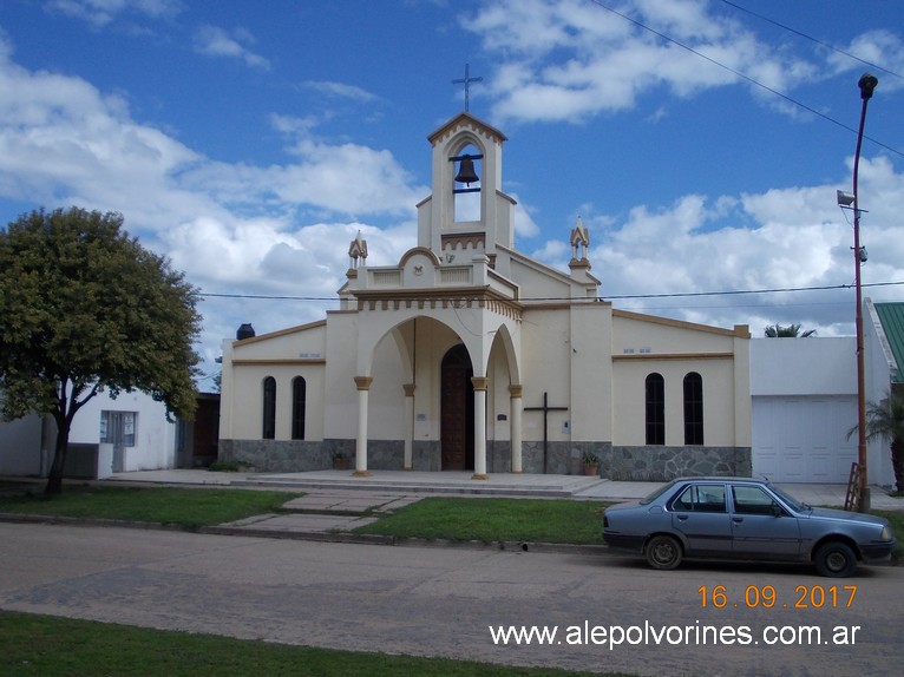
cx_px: 452
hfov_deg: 49.0
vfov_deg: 37.7
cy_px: 338
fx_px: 992
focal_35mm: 38
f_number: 6.2
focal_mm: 5.3
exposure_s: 1/500
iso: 80
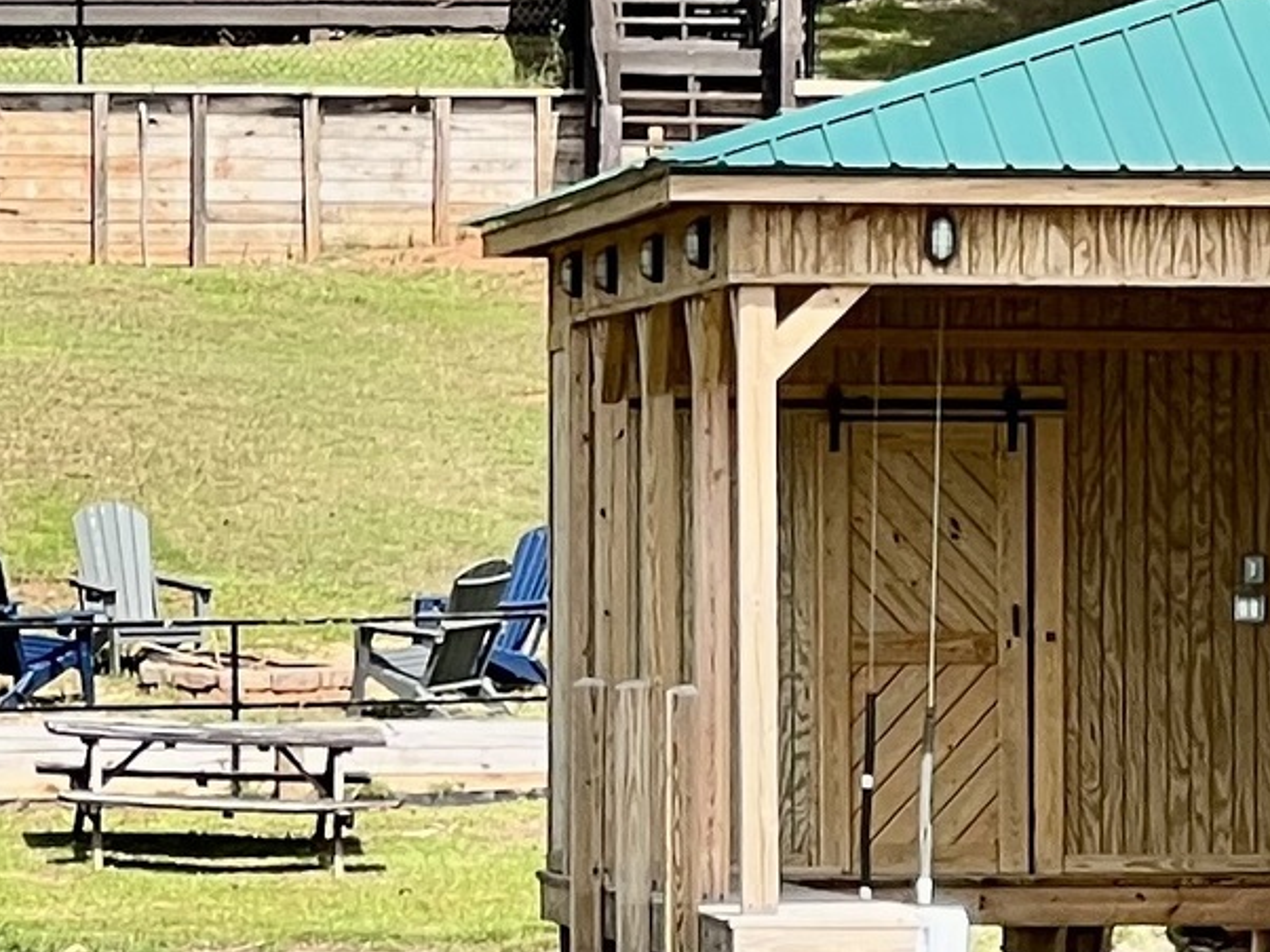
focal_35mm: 393
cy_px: -602
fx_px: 14413
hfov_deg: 5.0
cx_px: 1046
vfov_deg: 3.8
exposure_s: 1/320
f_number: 2.8
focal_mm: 9
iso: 32
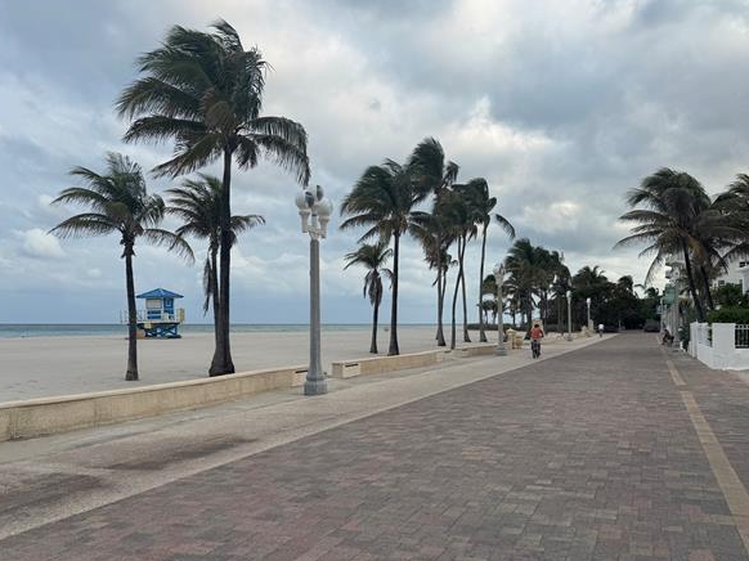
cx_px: 297
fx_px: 714
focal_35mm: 33
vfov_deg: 42.7
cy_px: 335
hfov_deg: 54.9
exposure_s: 1/2833
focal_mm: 6.76
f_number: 1.78
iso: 80
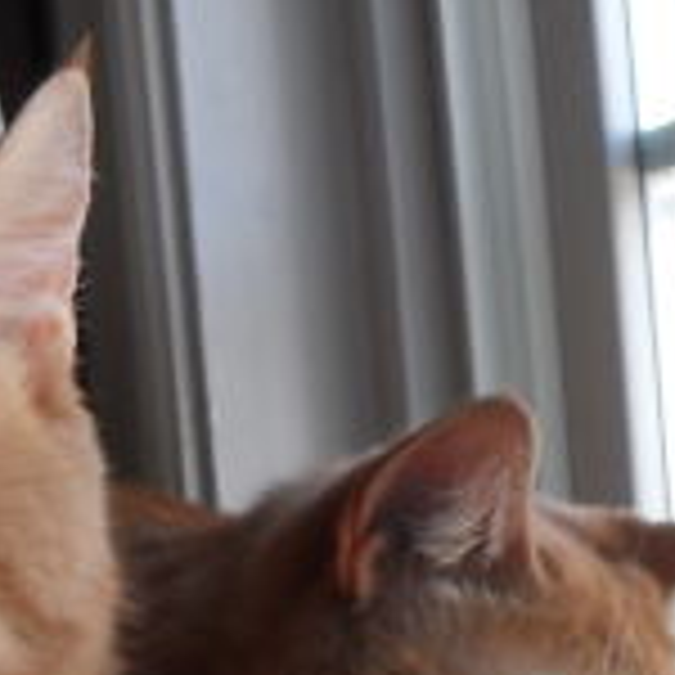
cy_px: 646
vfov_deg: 13.8
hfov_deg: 13.8
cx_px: 56
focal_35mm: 125
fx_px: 2758
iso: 100
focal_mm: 6.2
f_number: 2.8
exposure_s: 1/45
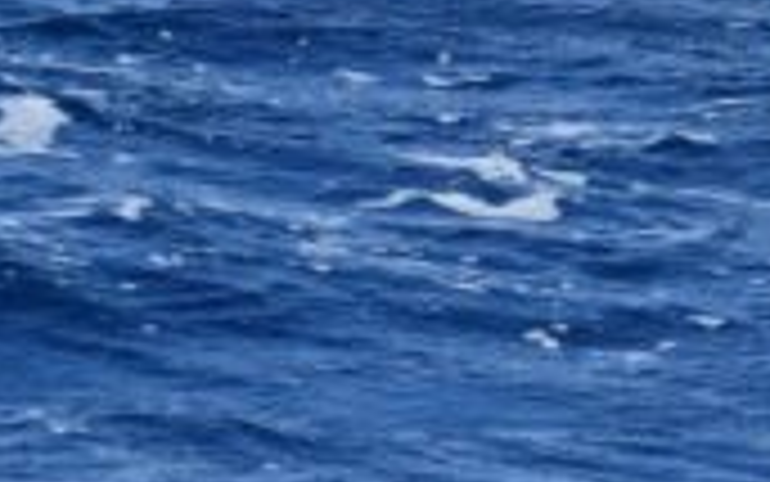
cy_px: -385
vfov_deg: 1.1
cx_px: 1468
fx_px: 24015
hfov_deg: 1.8
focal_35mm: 1144
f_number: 5.6
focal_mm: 240
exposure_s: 1/8000
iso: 1100
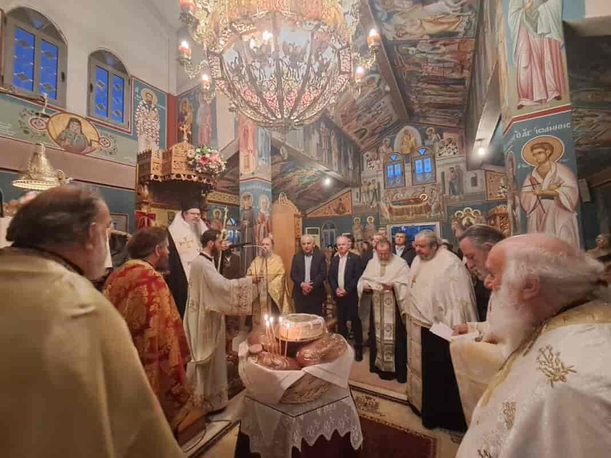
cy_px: 229
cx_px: 306
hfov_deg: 106.2
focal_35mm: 13
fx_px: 229
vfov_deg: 89.9
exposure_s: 1/20
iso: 500
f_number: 2.2
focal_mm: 1.42
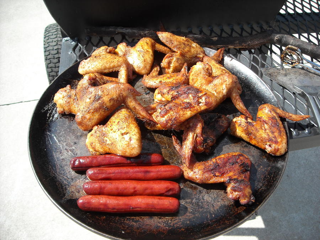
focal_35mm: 35
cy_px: 120
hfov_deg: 52.6
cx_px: 160
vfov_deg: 40.7
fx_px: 324
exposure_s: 1/458
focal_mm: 5.7
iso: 64
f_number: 2.8
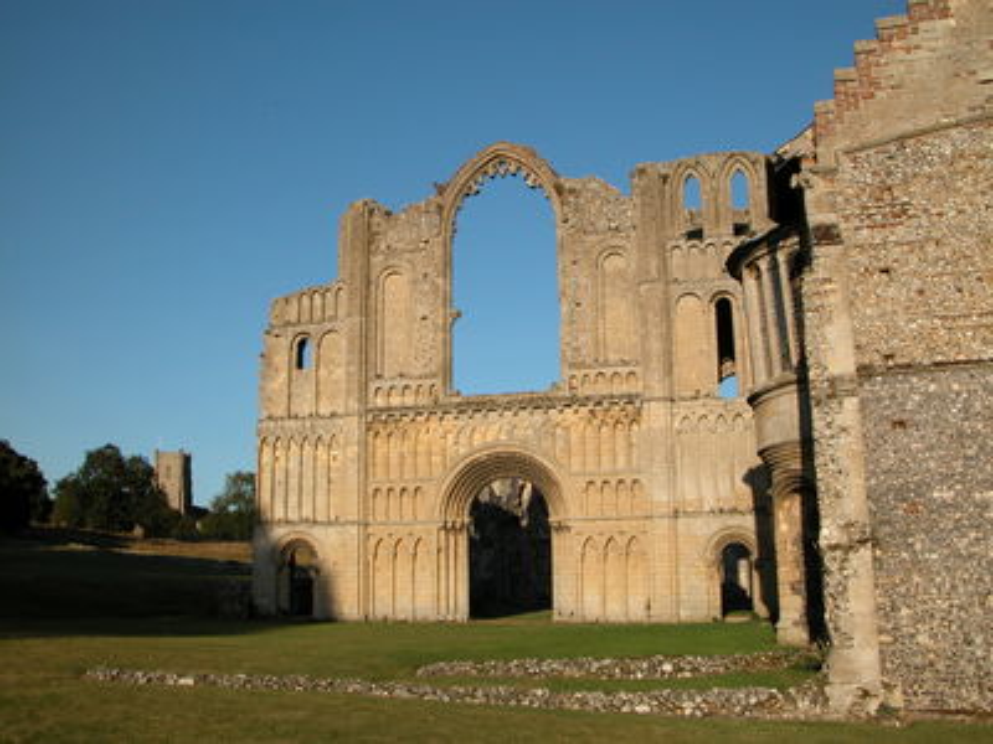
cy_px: 372
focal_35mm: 35
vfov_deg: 40.7
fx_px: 1004
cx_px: 496
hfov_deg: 52.6
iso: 100
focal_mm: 8.9
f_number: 7.1
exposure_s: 1/346
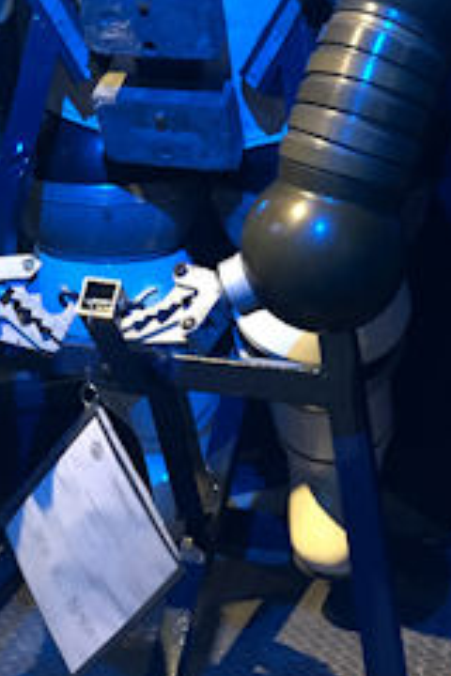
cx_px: 130
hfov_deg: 20.2
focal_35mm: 67
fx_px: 1259
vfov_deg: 29.3
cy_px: 117
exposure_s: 1/24
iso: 200
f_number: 2.2
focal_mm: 4.15
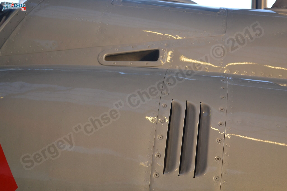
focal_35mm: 60
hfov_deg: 33.4
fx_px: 478
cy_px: 96
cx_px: 144
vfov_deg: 22.6
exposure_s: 1/25
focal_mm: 40
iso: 400
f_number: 5.3
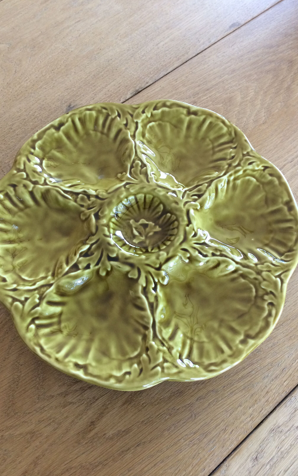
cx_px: 146
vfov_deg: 61.2
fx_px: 403
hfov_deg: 40.6
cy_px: 239
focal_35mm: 31
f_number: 2.2
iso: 160
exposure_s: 1/33
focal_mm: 4.15
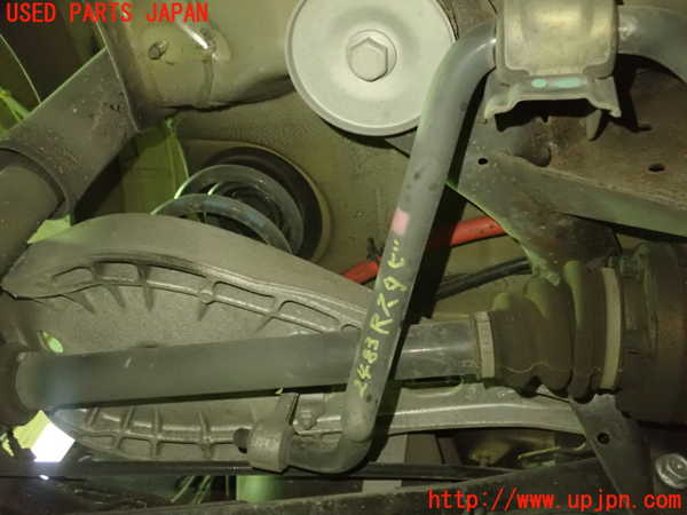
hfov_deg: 60.0
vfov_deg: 46.8
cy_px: 258
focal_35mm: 30
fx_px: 595
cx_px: 344
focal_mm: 5.5
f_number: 2.3
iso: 1600
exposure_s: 1/30
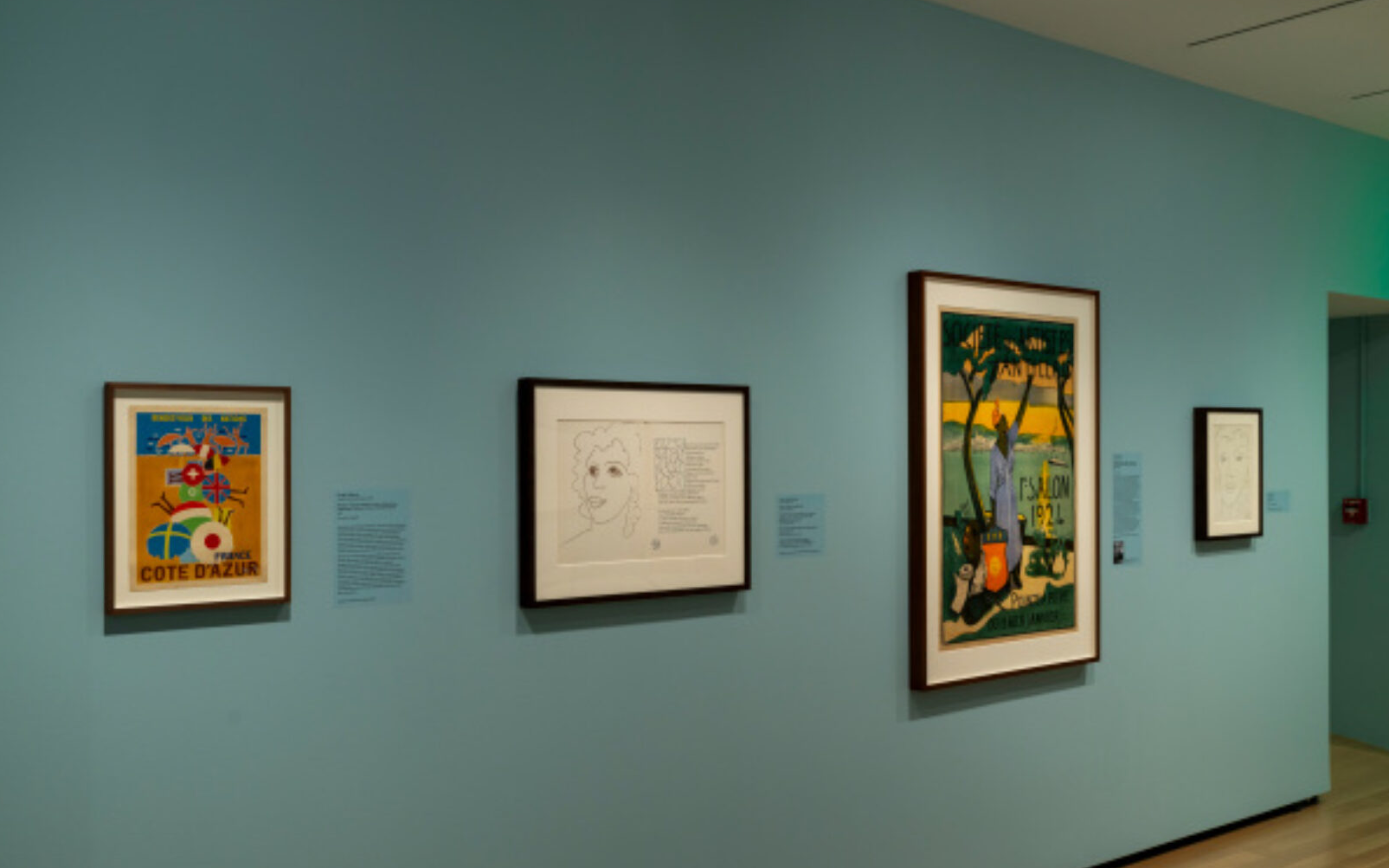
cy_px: 461
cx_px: 691
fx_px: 1363
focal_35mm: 36
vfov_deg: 35.3
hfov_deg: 54.0
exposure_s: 1/2.5
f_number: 8
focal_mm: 35
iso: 400
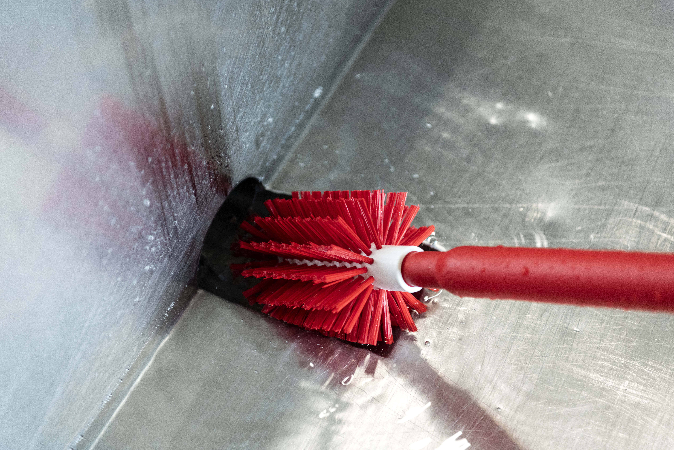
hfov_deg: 28.8
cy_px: 225
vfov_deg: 19.5
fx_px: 1310
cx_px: 337
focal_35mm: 70
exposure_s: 1/160
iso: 800
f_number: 3.2
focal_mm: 70
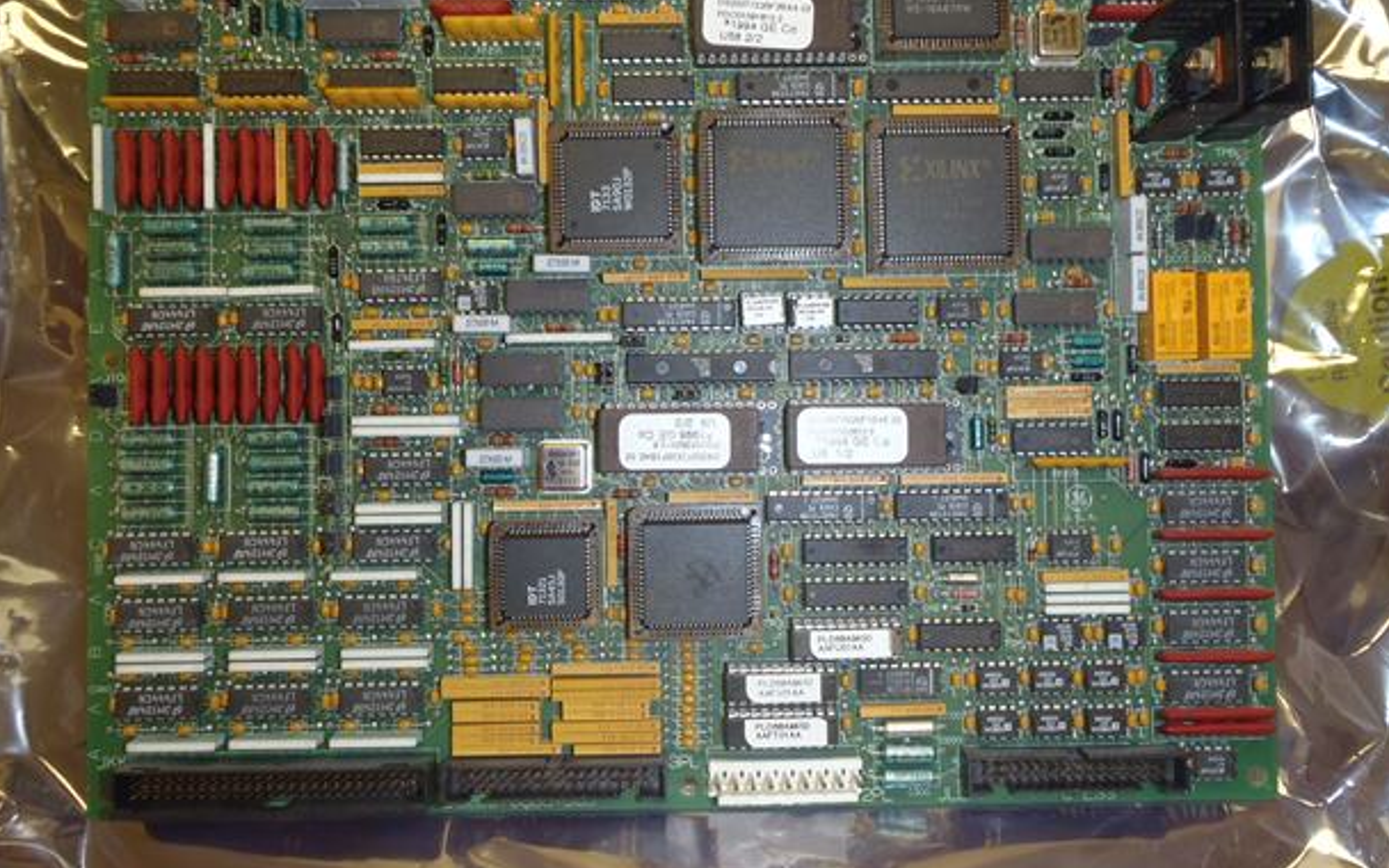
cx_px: 697
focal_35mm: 30
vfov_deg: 41.7
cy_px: 376
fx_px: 1136
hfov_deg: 62.9
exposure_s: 1/30
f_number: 3.9
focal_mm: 5
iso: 100
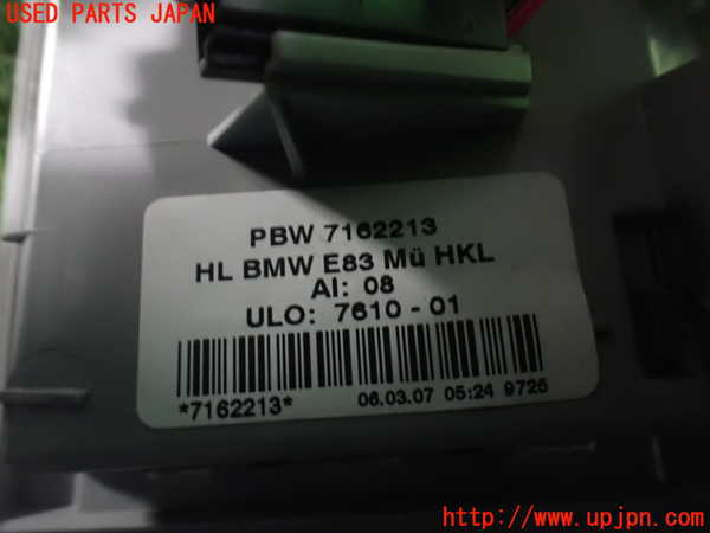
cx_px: 355
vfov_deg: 46.8
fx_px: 615
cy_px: 266
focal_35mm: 30
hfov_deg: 60.0
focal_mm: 5.4
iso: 1600
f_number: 2.3
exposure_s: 1/20
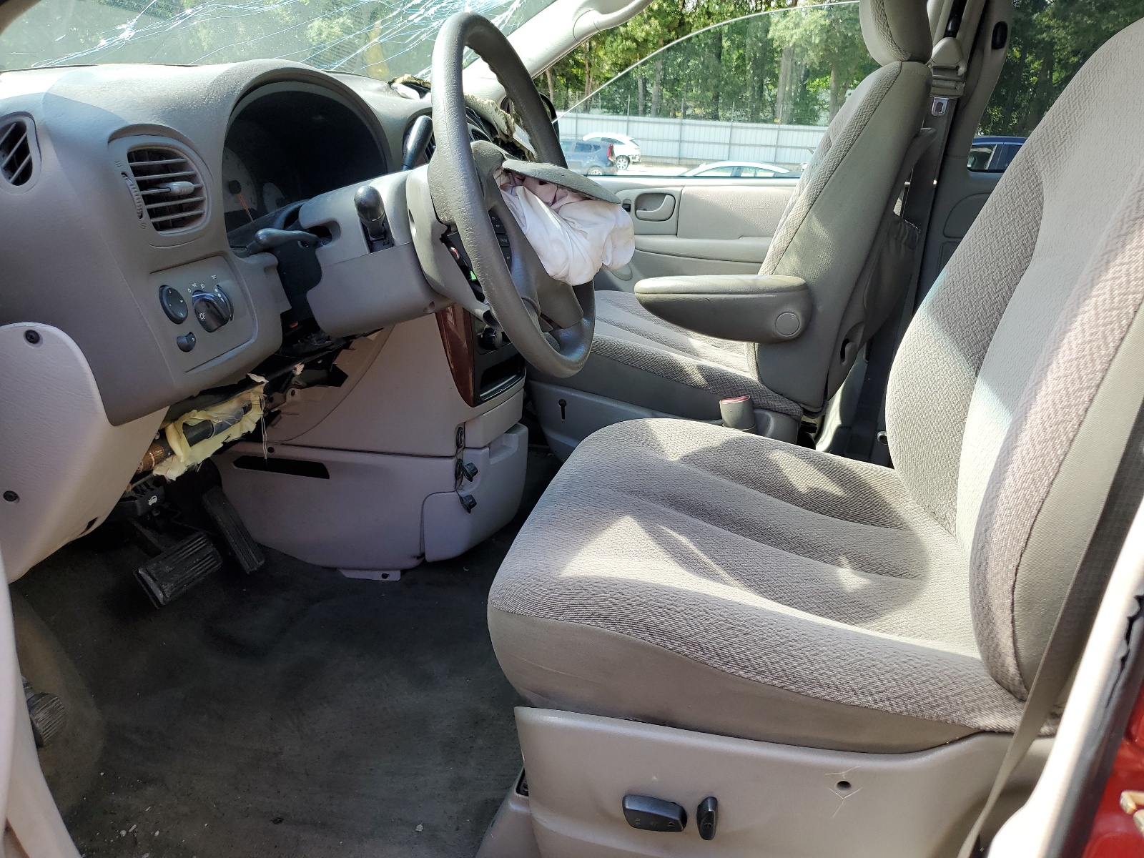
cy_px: 429
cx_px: 572
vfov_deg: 53.1
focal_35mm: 26
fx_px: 859
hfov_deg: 67.3
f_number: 1.5
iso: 50
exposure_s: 1/250
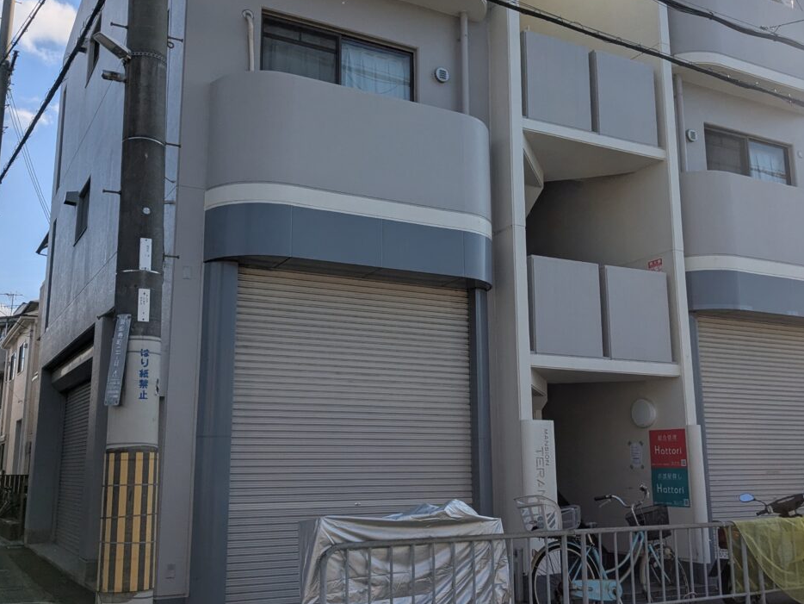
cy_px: 266
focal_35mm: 37
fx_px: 860
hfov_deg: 50.1
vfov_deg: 38.6
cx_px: 437
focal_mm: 4.38
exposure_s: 1/4673
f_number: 1.73
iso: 35
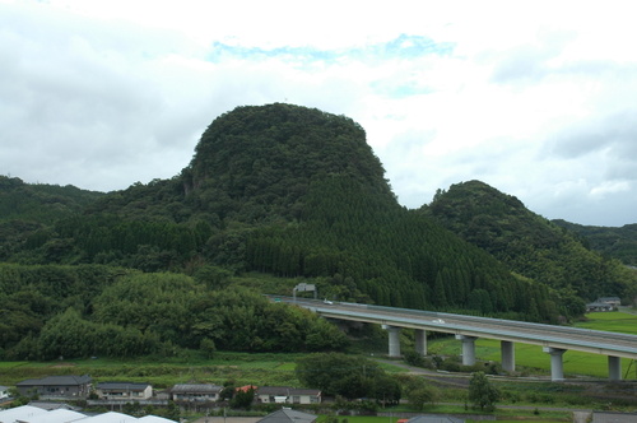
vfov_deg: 28.9
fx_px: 822
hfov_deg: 42.4
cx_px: 318
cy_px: 212
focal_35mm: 46
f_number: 10
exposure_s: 1/250
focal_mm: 31
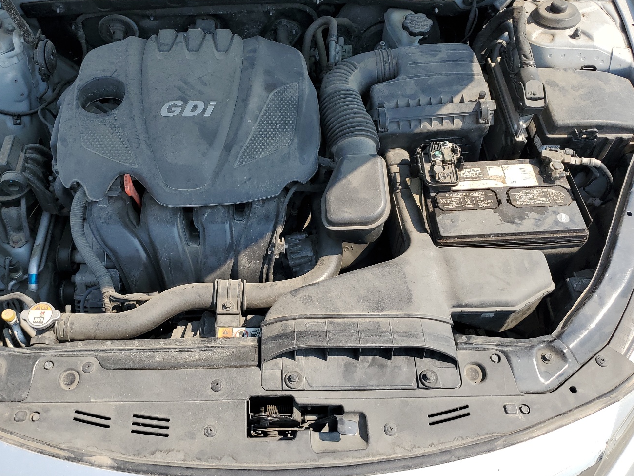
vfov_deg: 44.1
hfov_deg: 56.6
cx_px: 275
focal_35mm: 32
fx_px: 586
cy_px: 209
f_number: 1.5
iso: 50
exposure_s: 1/1667
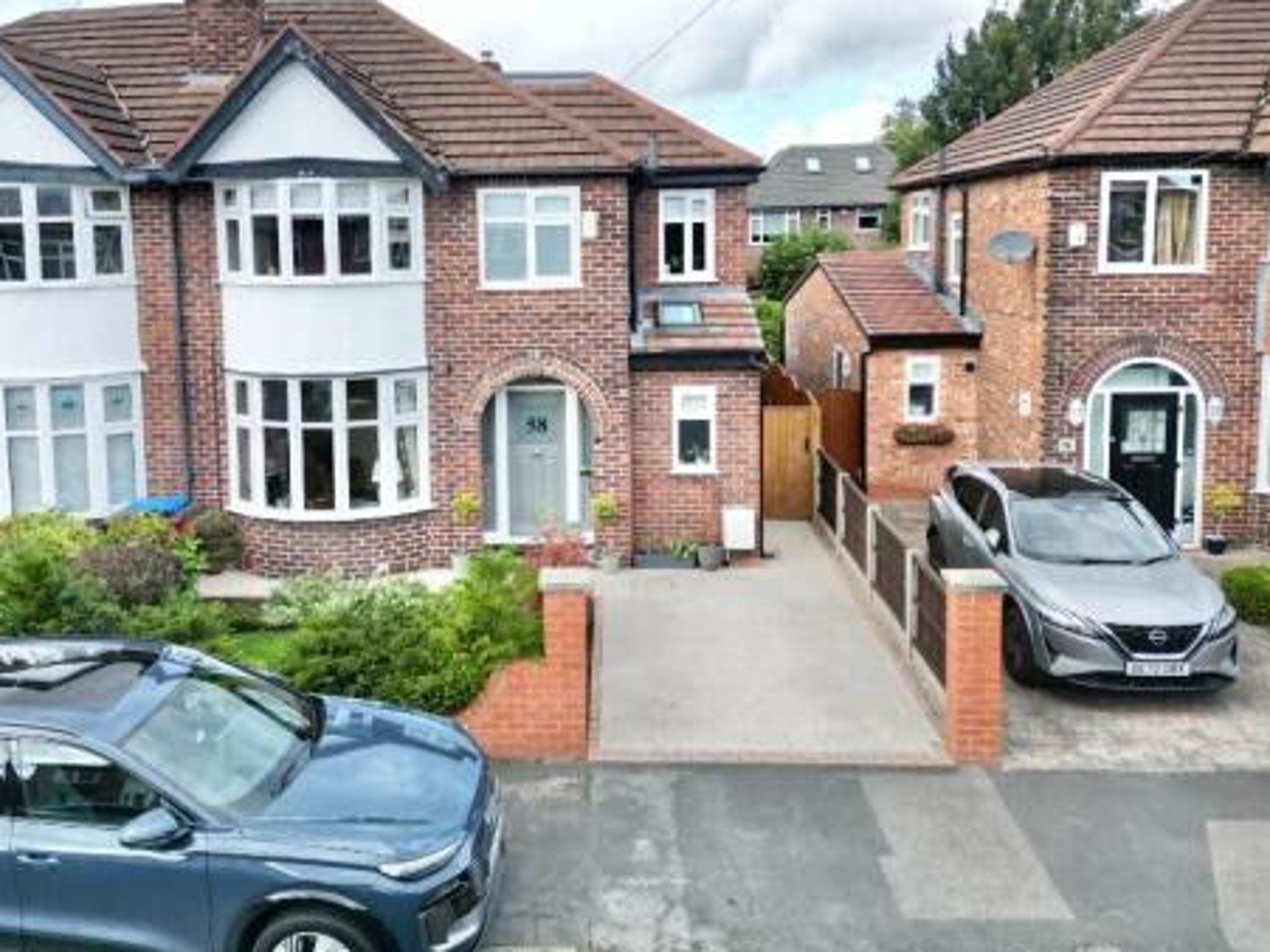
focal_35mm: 31
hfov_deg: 58.1
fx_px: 1137
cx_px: 545
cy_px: 362
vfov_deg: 45.1
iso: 100
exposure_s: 1/1250
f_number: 1.7
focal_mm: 6.72
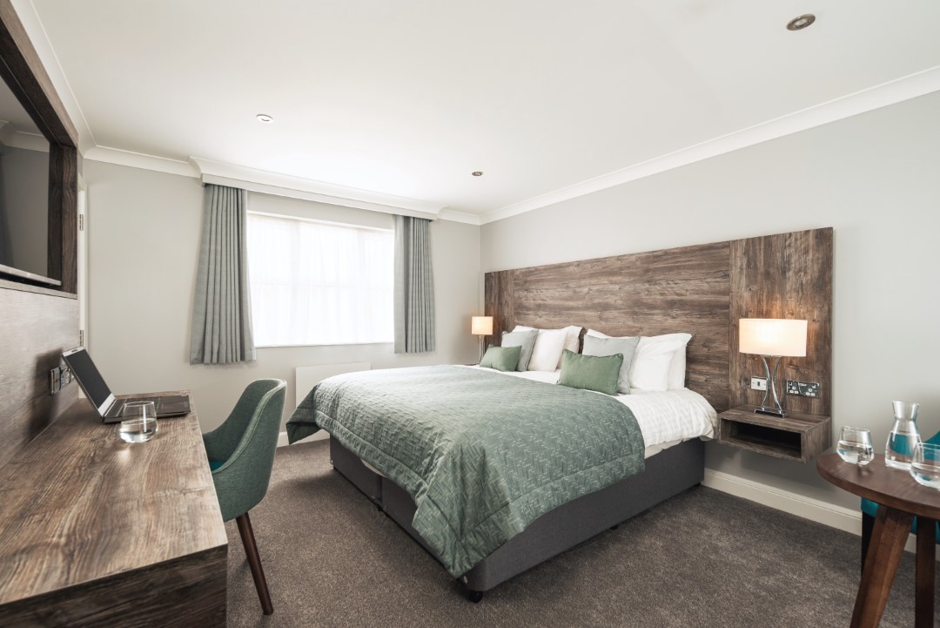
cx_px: 470
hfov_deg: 84.0
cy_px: 314
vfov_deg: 62.0
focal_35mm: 20
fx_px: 522
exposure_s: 1/15
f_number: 2.8
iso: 640
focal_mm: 20
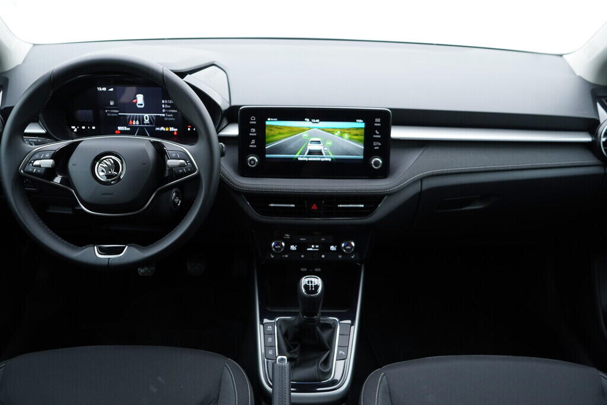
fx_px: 607
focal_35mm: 36
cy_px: 202
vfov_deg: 36.9
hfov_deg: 53.1
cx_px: 304
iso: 200
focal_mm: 24
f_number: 2.8
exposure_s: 1/40
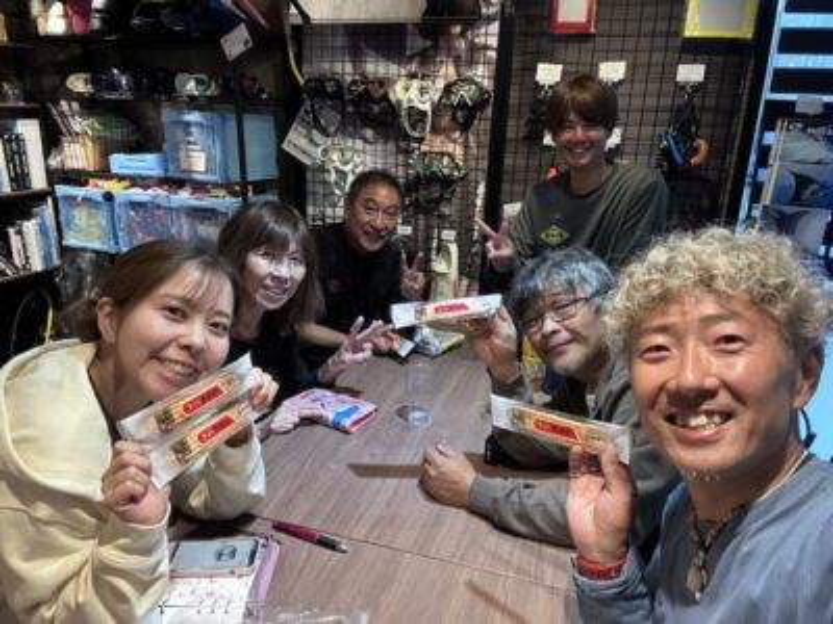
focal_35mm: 23
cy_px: 312
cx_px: 416
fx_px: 553
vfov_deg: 58.9
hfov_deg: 73.9
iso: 160
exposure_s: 1/60
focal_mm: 2.69
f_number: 1.9
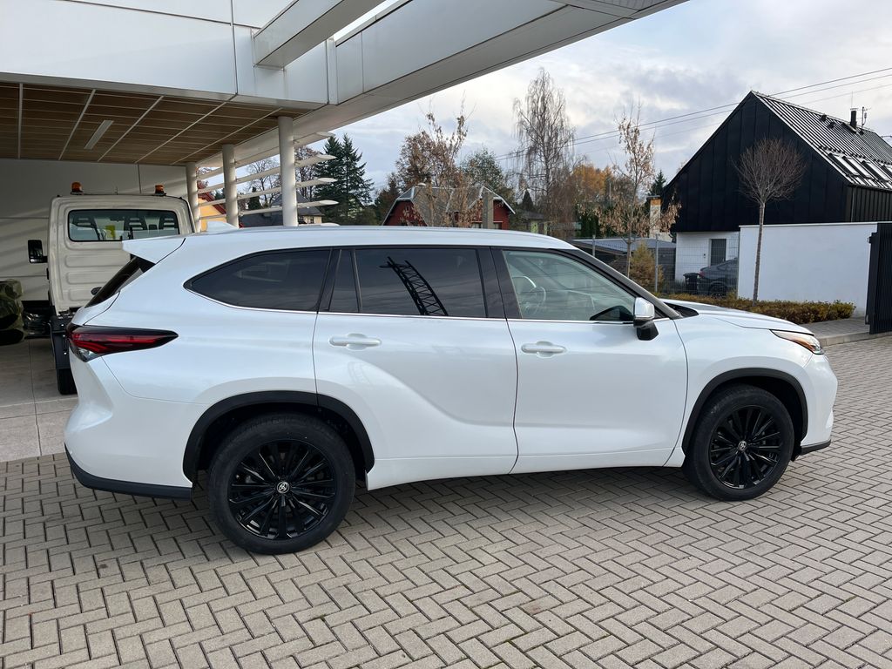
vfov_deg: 53.1
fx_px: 670
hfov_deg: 67.3
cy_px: 334
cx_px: 446
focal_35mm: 26
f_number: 1.6
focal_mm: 5.1
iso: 50
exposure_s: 1/878
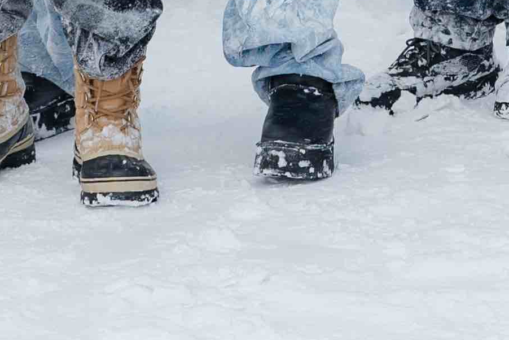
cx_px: 505
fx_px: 3196
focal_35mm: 226
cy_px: -719
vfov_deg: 5.6
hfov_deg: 9.0
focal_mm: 35
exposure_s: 1/320
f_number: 3.5
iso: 200
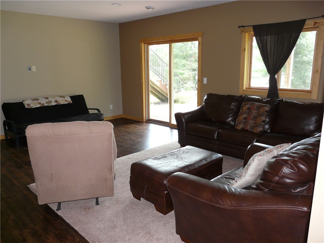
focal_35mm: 28
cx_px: 162
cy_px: 122
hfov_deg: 63.4
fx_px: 262
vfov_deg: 49.7
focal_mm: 4.6
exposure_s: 1/30
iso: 125
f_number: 2.8
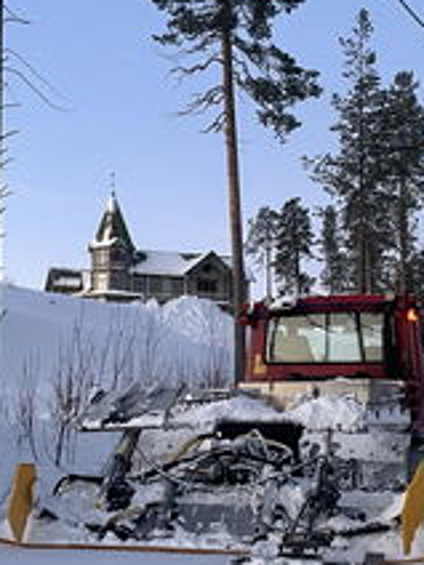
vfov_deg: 32.6
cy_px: 346
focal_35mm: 59
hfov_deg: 24.8
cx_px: 189
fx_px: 964
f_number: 1.6
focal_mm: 4.2
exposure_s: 1/60
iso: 160
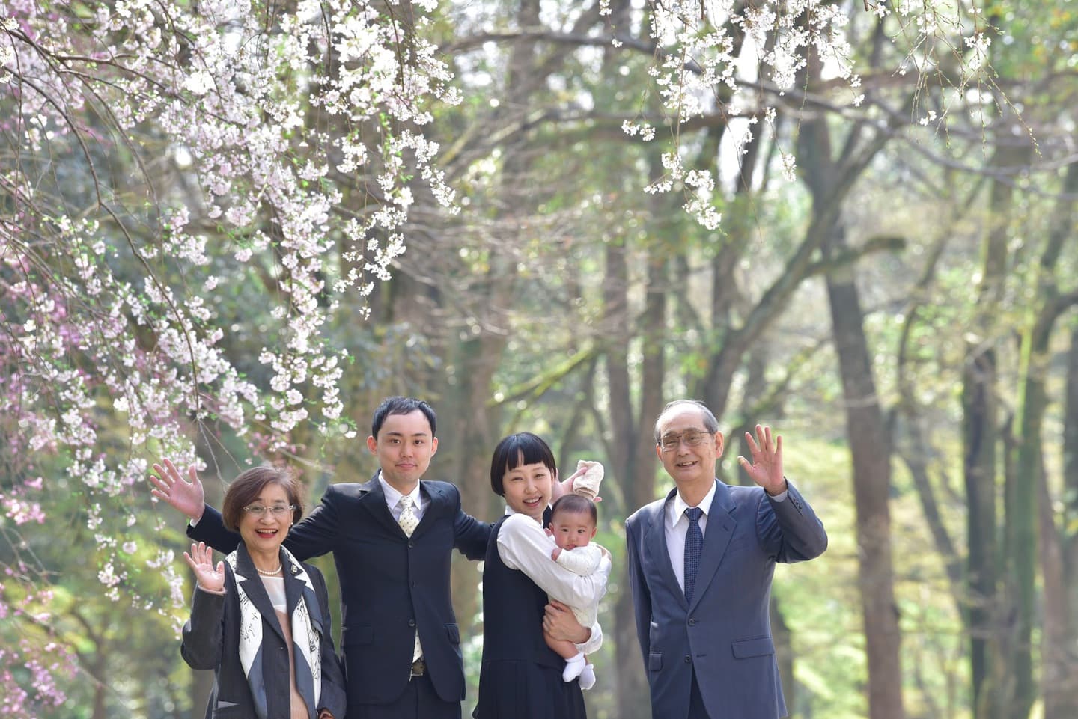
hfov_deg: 11.1
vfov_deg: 7.4
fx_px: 5541
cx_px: 539
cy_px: 360
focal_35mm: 185
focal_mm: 185
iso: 1000
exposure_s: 1/500
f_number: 5.6
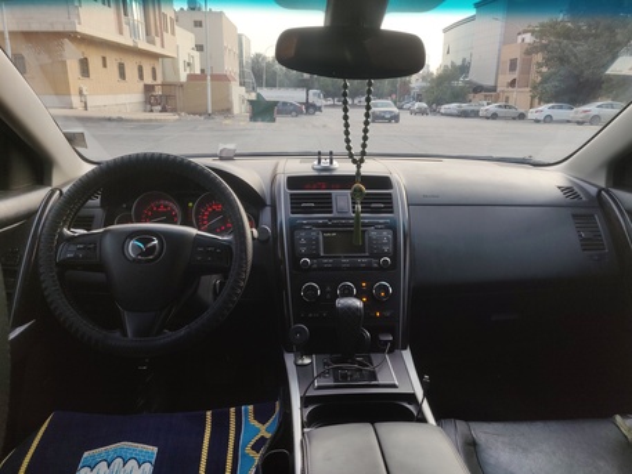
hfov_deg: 69.4
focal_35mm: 25
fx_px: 457
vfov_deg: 54.9
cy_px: 237
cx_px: 316
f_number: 1.7
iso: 100
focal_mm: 4.25
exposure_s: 1/270
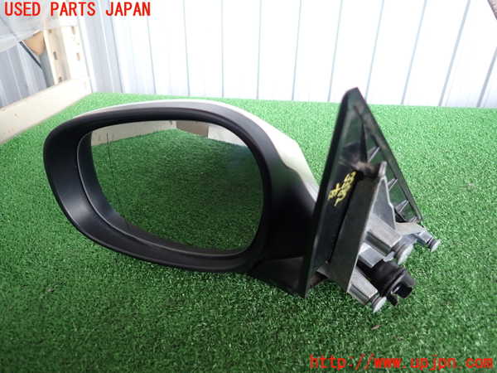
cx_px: 248
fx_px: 359
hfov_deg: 69.4
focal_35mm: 25
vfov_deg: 54.9
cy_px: 186
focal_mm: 4.5
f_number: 2
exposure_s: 1/60
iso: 200
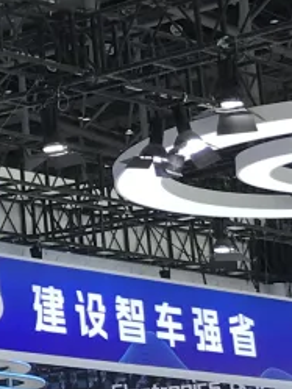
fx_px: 1820
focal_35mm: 162
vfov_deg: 12.1
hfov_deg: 8.4
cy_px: 17
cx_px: -426
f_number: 1.8
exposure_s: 1/123
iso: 20
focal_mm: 3.99
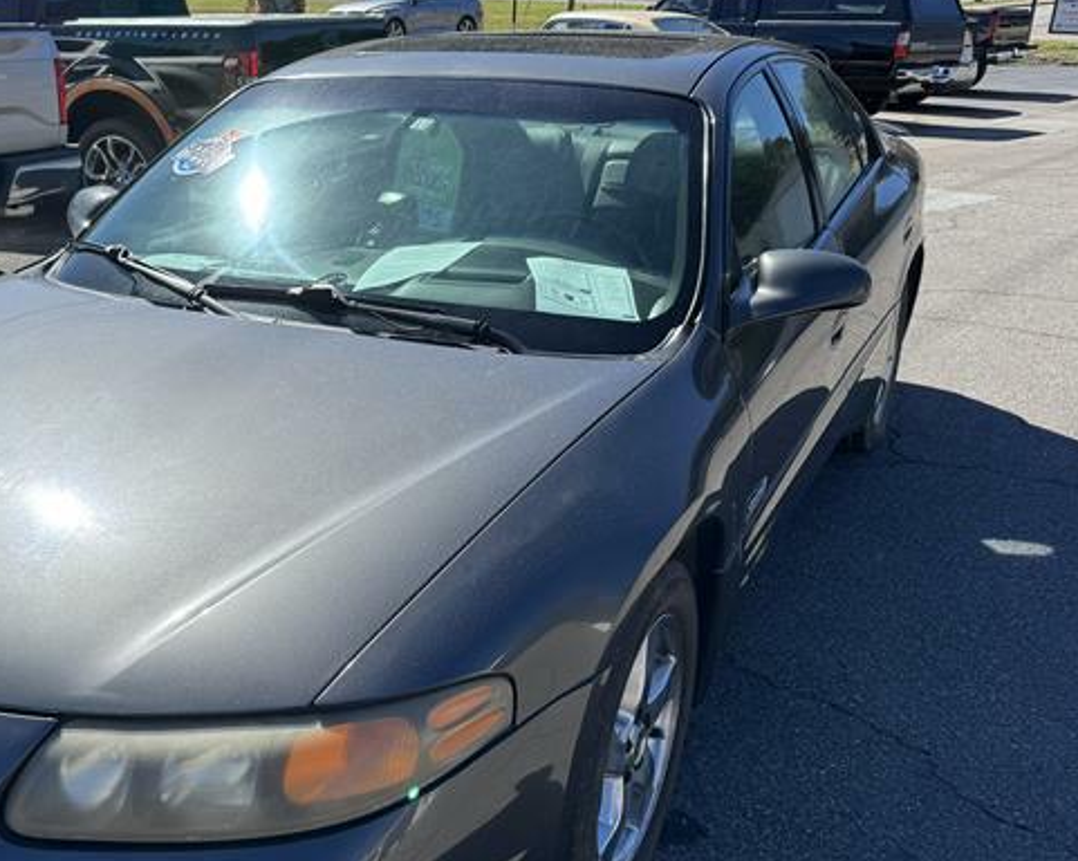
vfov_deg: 38.1
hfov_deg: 46.1
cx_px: 347
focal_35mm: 39
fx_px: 1243
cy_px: 498
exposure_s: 1/2959
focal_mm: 6.76
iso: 80
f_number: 1.78
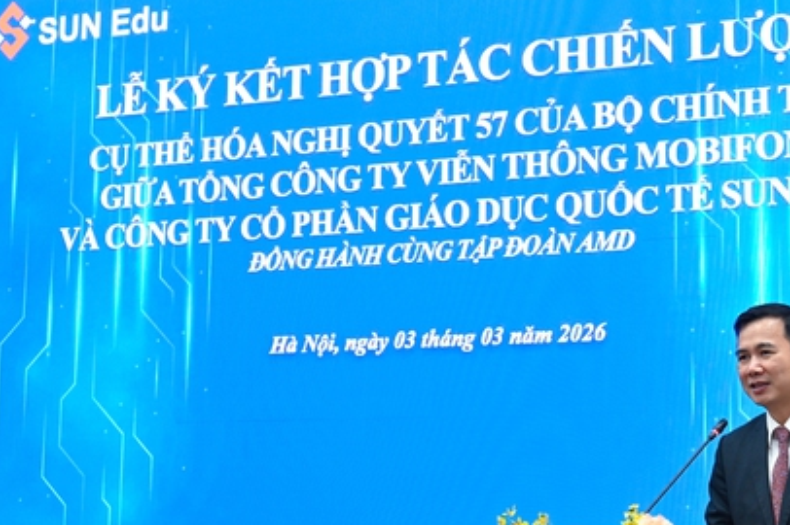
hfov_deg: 25.9
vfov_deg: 17.5
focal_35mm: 78
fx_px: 1710
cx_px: 514
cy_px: 281
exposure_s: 1/60
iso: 1600
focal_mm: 48
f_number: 5.3
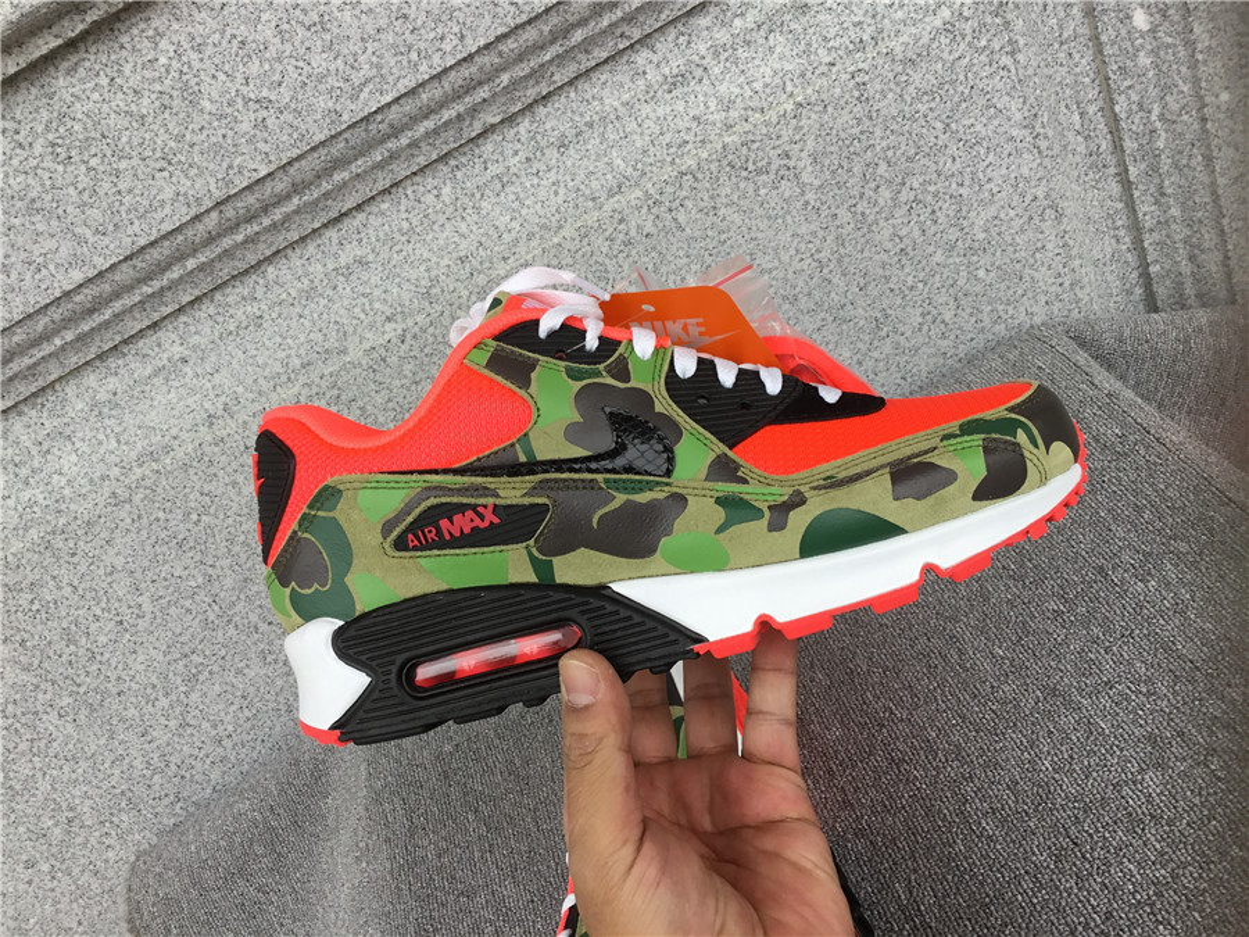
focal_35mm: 31
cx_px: 624
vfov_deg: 45.4
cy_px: 468
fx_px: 1119
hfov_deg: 58.4
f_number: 2.4
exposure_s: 1/171
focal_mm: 3.3
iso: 25
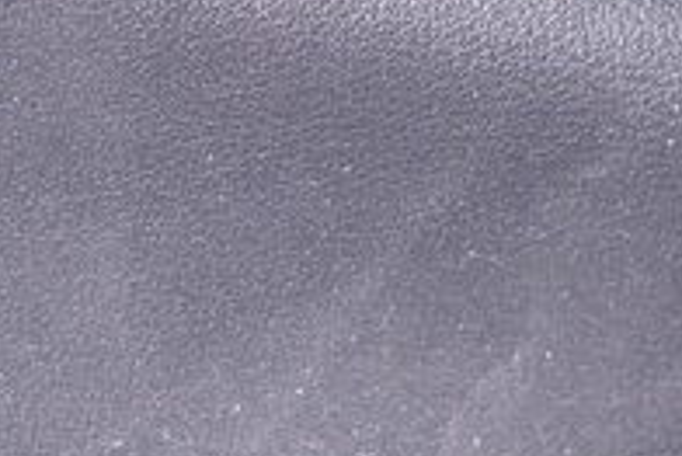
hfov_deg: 6.6
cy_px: 1077
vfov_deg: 4.3
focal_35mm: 313
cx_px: 463
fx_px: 5934
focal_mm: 40
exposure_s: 1/200
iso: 1600
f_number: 8
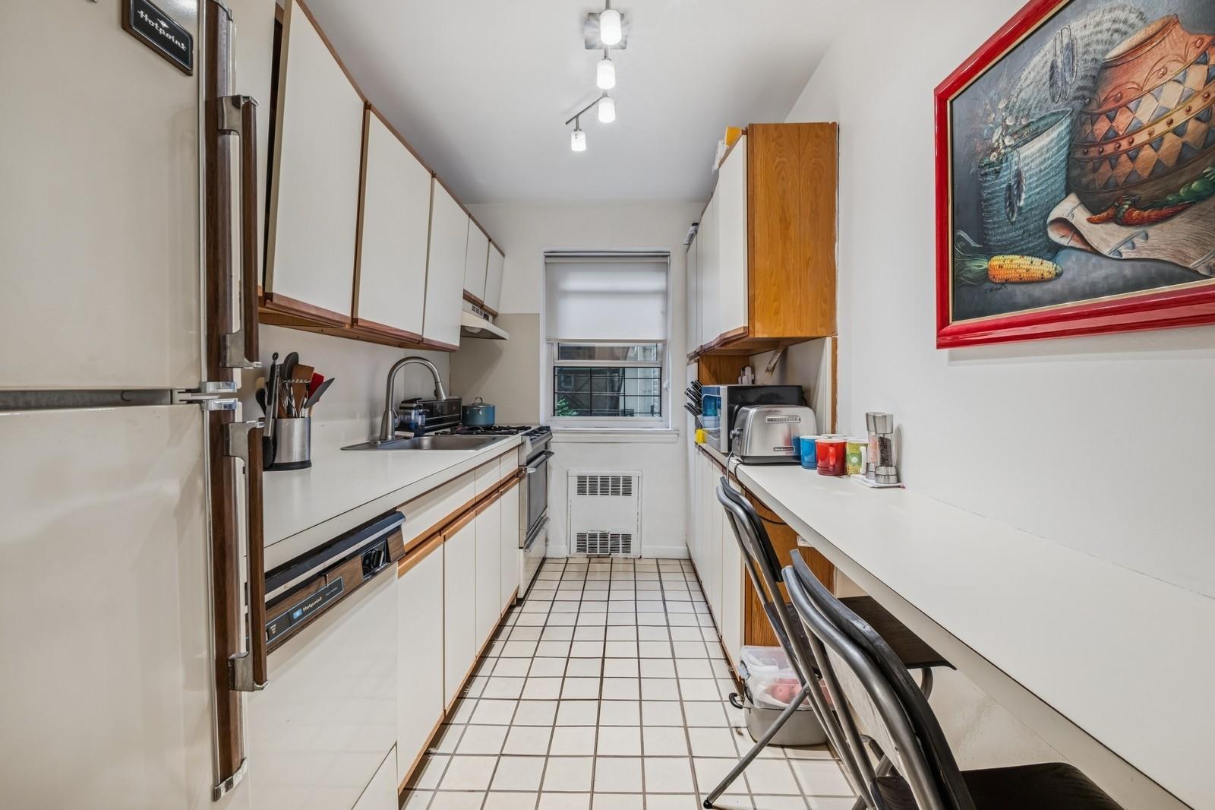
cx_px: 608
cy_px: 405
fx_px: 506
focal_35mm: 15
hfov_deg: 100.4
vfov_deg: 77.3
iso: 640
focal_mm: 15
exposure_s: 1/8
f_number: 14
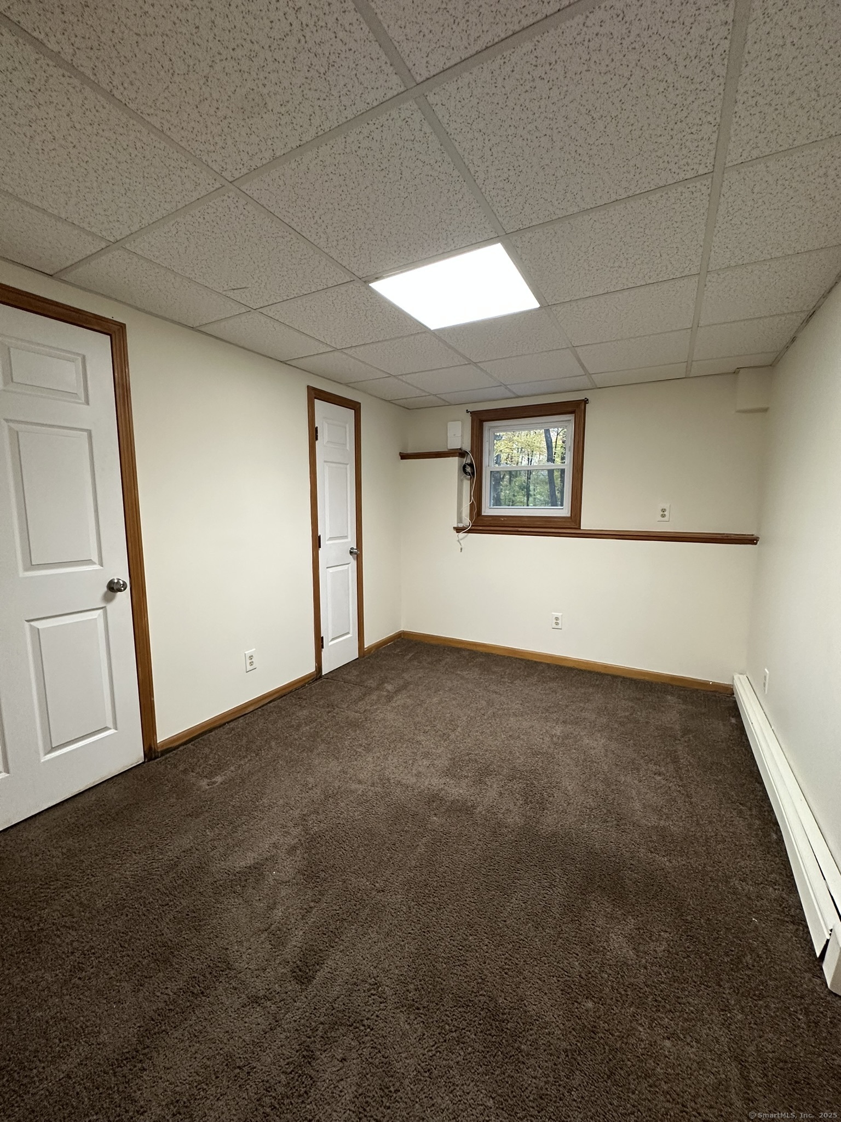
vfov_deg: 102.1
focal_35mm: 14
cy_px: 561
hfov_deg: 85.7
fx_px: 454
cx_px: 420
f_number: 2.2
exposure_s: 1/60
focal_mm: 2.22
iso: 250
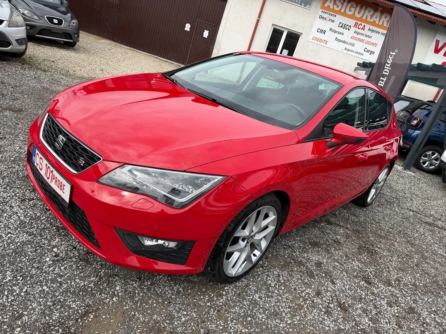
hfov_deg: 71.6
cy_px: 167
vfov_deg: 56.8
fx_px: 309
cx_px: 223
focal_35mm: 24
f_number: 1.78
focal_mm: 6.76
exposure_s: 1/2232
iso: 80
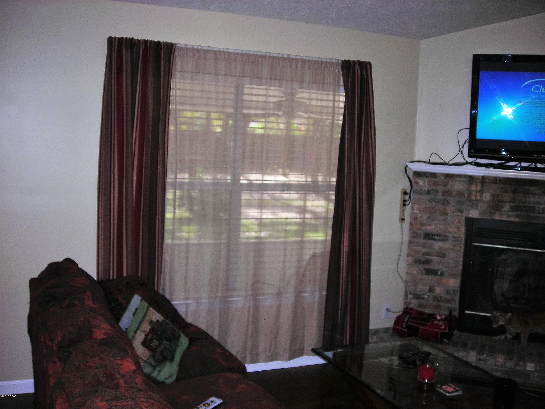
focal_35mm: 38
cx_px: 272
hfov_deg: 49.0
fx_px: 598
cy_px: 204
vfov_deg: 37.7
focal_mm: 6.3
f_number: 3.2
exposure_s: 1/60.1
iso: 78
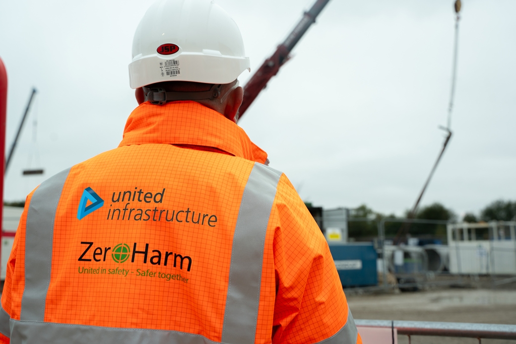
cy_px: 172
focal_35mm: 41
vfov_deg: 32.6
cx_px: 258
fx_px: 588
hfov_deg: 47.4
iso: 100
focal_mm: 41
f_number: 5
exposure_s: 1/100
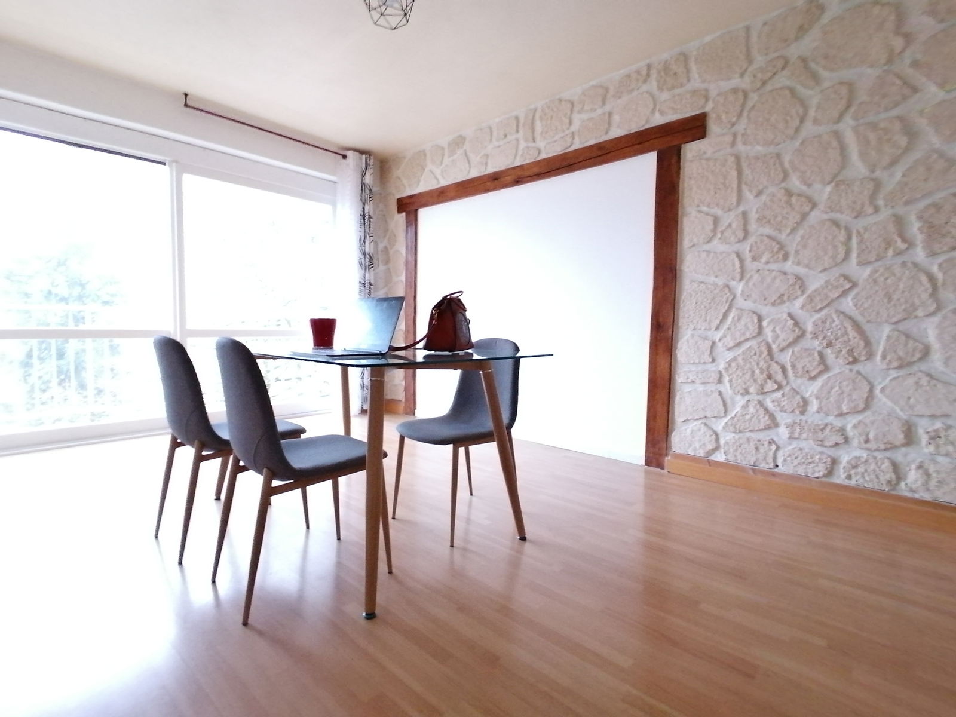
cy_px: 358
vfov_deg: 74.7
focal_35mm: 17
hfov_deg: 91.0
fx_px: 469
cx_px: 478
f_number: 2.4
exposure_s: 1/20
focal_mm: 2.84
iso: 640
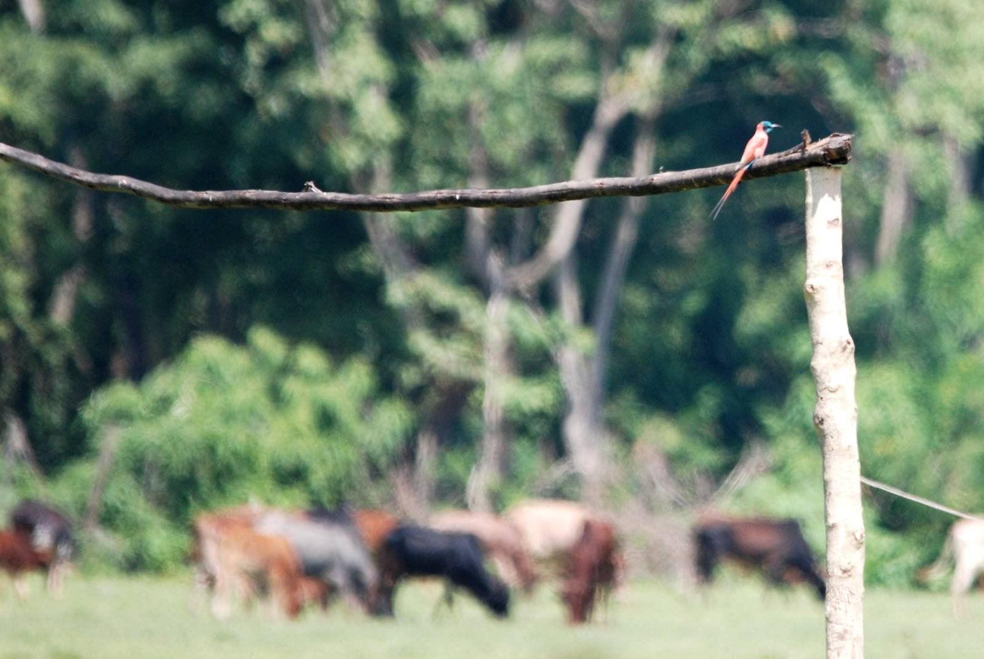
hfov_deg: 2.7
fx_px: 20524
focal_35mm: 750
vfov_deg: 1.8
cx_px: 492
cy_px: 330
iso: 400
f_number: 6.3
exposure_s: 1/500
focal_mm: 500
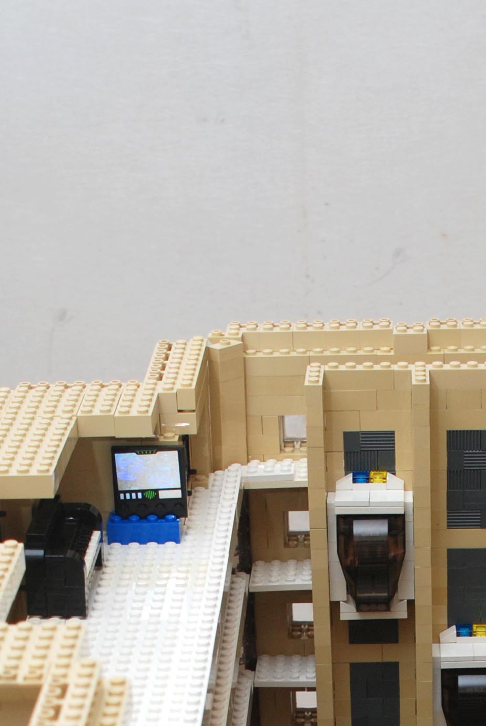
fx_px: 2039
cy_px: 926
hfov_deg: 13.5
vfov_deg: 18.8
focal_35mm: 101
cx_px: 387
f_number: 5.6
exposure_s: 1/60
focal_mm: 24
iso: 200
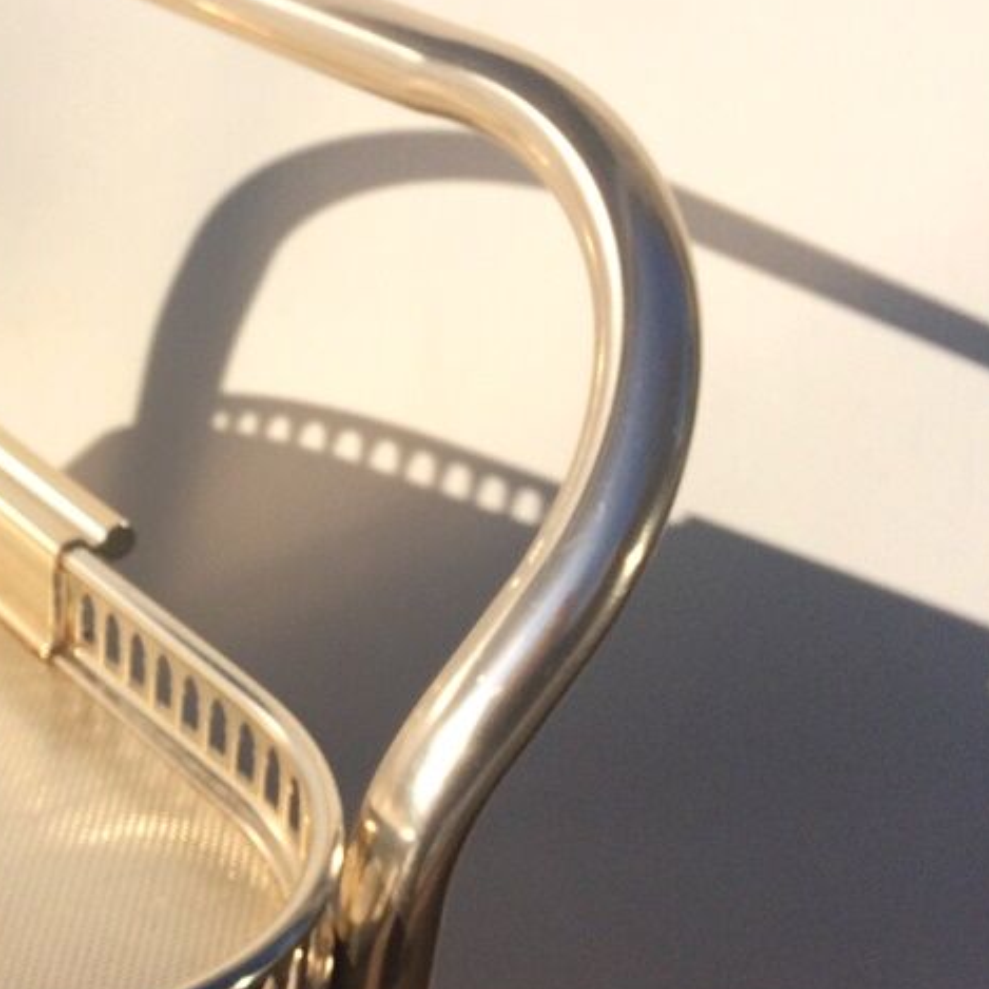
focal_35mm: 56
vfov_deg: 30.5
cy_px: 540
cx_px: -63
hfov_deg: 28.2
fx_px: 1810
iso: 40
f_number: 2.2
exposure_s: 1/5882
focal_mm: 4.15
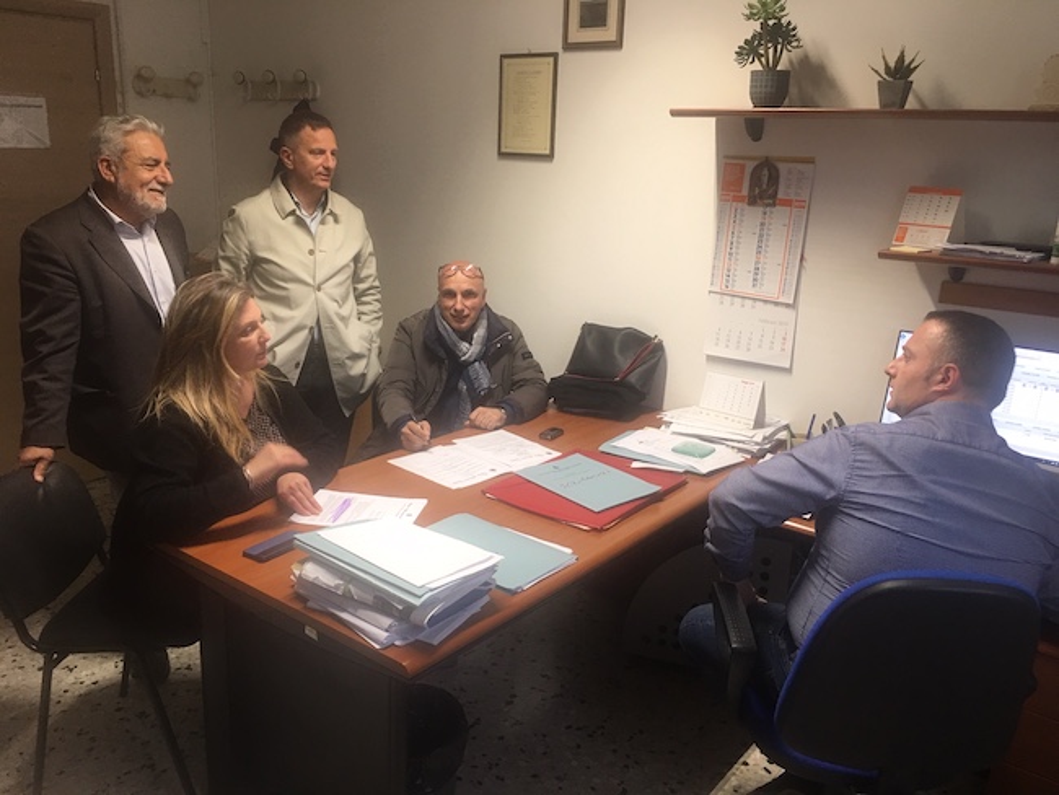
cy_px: 398
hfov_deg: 61.6
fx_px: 888
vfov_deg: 48.3
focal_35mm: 29
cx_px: 530
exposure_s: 1/33
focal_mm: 4.15
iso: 50
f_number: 2.2
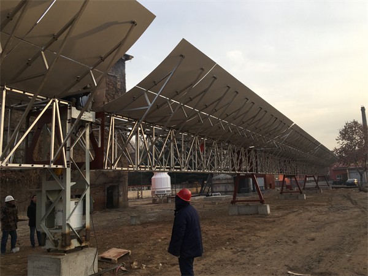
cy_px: 138
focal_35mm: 29
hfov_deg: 61.7
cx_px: 184
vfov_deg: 48.2
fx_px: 308
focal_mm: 4.15
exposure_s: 1/523
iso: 25
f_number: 2.2
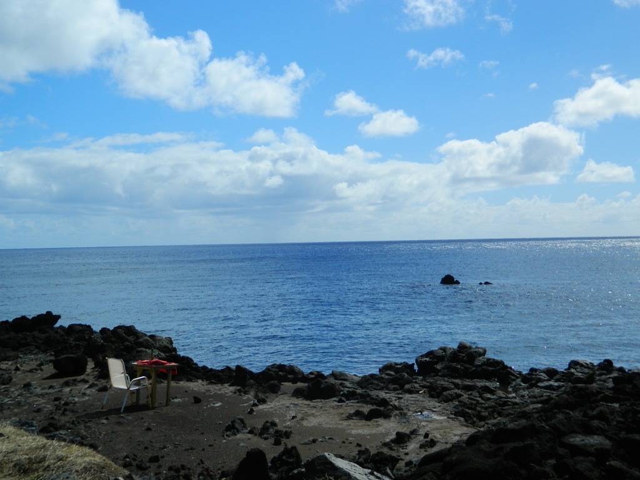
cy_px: 240
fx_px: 869
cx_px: 320
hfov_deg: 40.4
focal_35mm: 47
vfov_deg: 30.9
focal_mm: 8.4
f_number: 10.2
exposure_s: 1/200
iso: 80
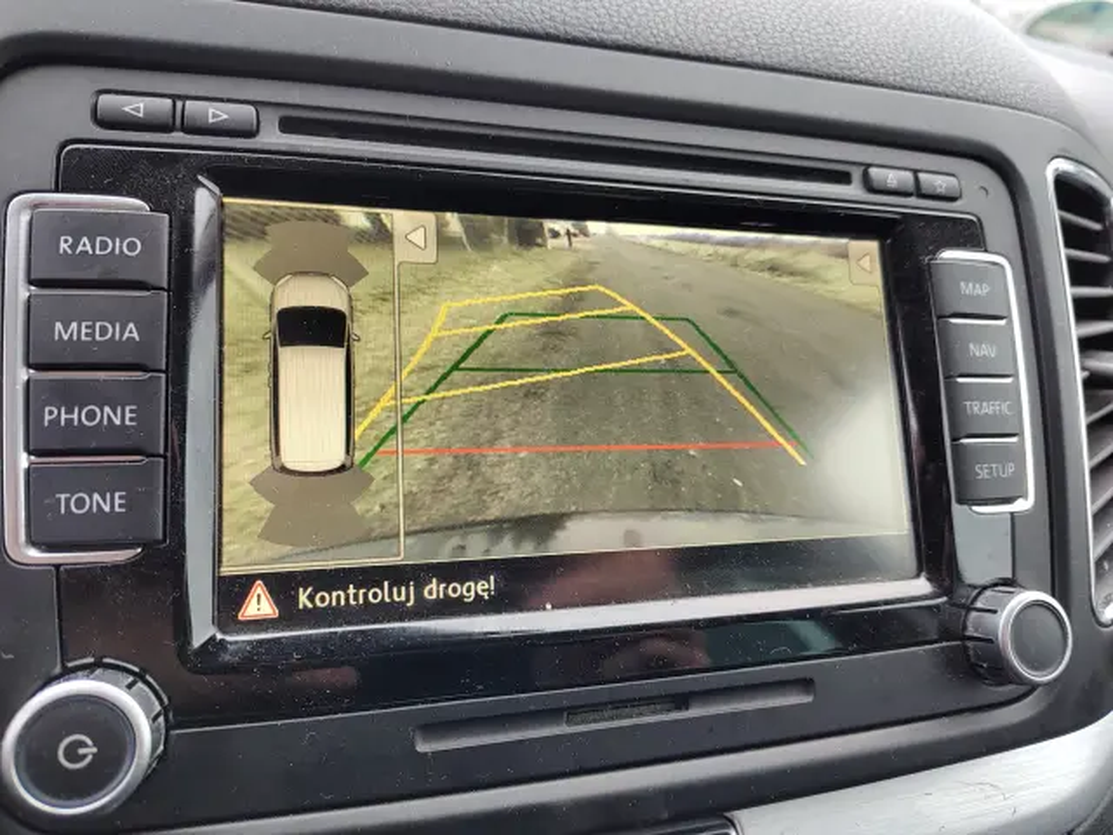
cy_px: 418
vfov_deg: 58.9
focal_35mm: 23
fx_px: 740
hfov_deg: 73.9
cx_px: 556
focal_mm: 5.56
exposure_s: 1/100
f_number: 1.8
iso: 190
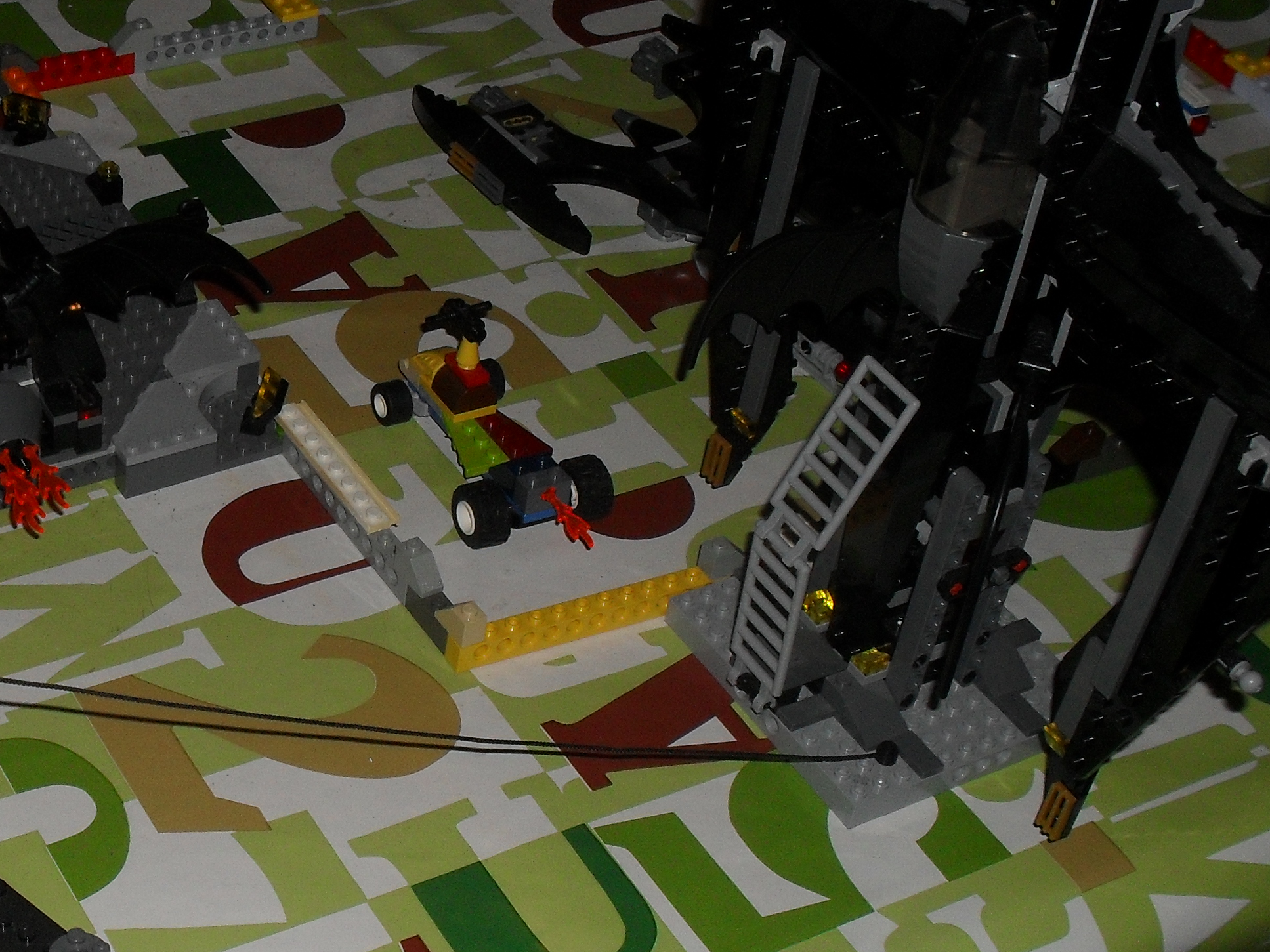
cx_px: 260
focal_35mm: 66
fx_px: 2421
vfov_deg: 22.2
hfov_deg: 28.8
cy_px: 588
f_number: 8.4
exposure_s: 1/45
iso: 100
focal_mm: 6.3
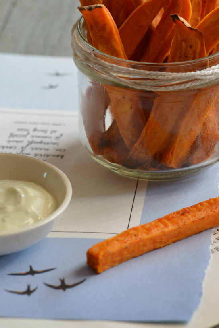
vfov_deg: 9.2
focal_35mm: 223
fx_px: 2033
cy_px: 123
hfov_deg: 6.2
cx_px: 122
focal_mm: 105
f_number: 7.1
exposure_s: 1/30
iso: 160
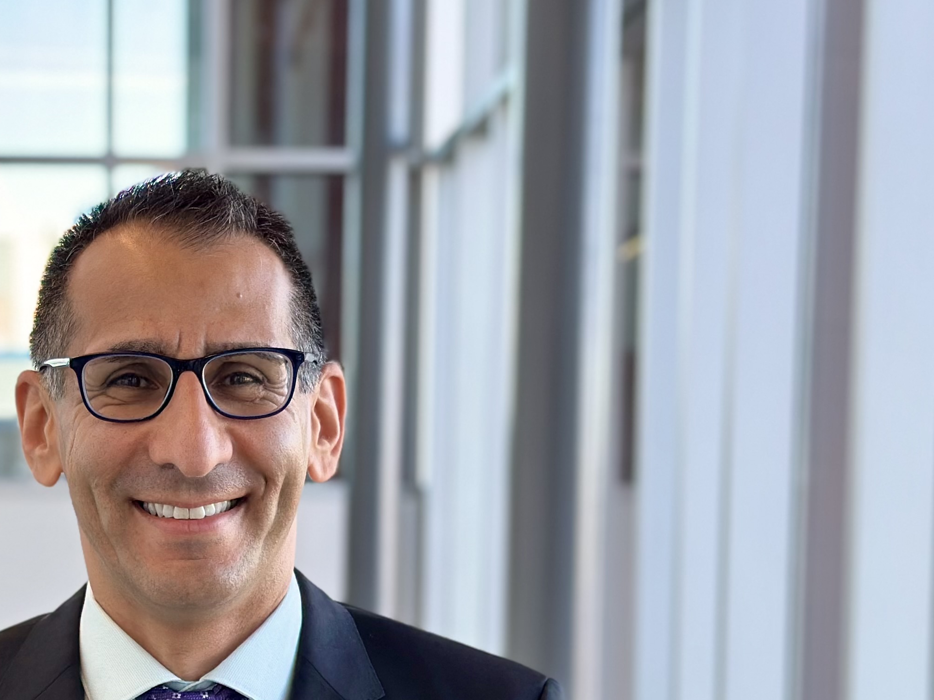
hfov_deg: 20.2
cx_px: 164
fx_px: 2590
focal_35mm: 96
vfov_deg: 15.2
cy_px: 668
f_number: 1.78
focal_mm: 6.86
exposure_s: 1/253
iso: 80
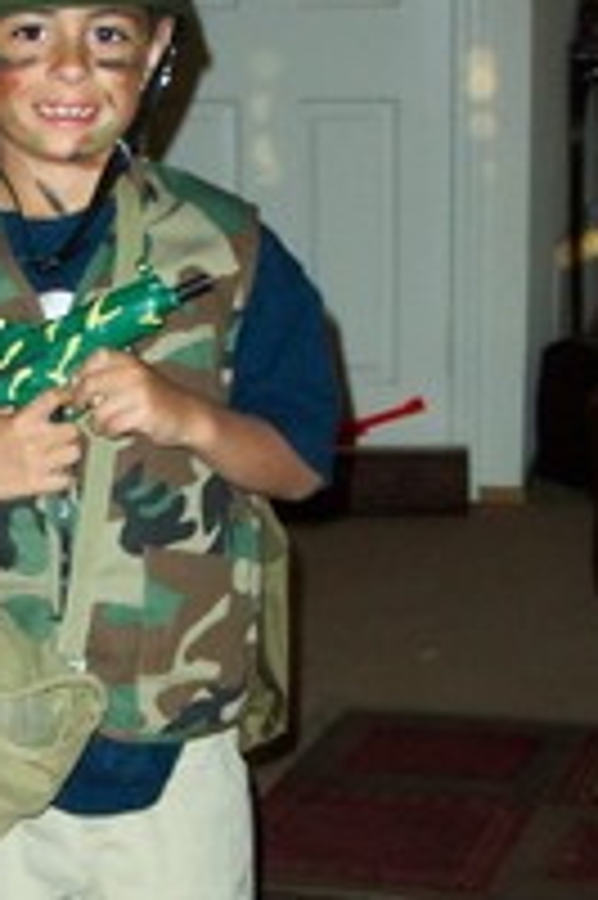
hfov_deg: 12.1
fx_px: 2820
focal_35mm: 113
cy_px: 666
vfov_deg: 18.0
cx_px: 153
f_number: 3.1
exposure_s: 1/30
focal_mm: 9.8
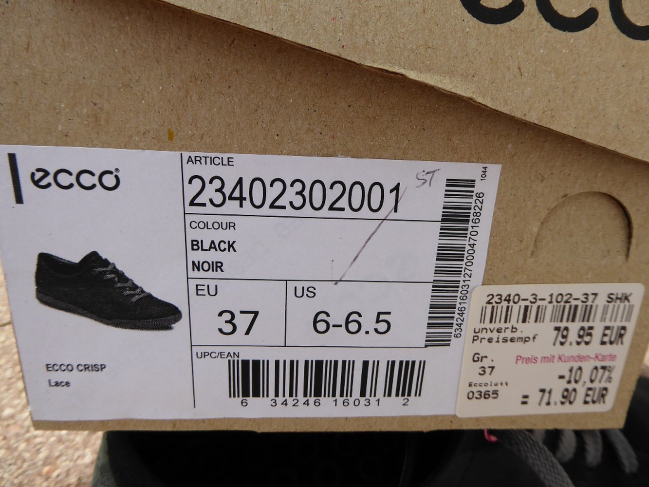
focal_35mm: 25
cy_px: 244
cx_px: 324
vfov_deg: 54.9
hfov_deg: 69.4
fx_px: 469
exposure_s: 1/400
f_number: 3.3
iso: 80
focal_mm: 4.3
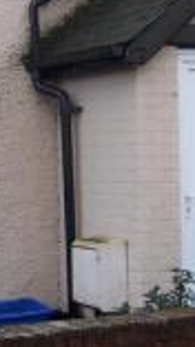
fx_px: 1005
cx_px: -40
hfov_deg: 10.9
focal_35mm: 109
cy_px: 65
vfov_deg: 19.4
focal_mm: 6
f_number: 3
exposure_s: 1/250
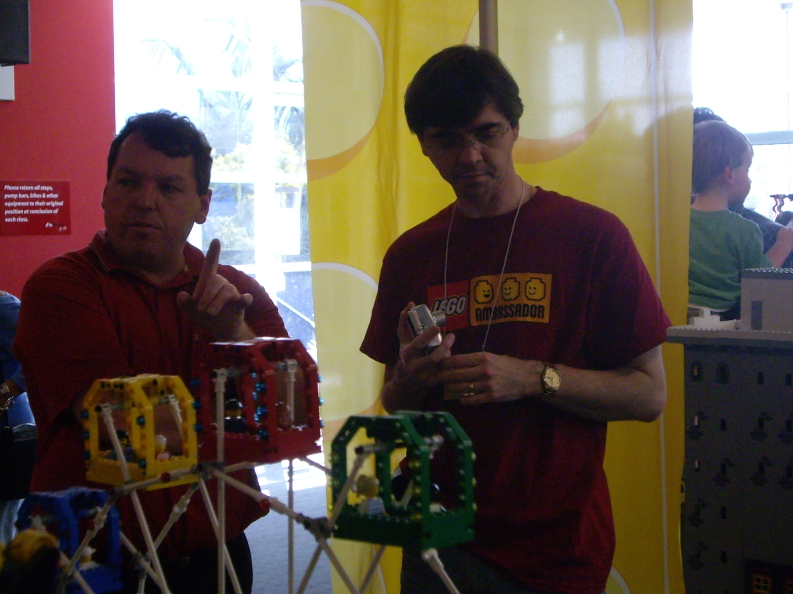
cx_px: 396
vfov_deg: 22.3
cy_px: 297
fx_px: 1512
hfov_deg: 29.4
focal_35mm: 66
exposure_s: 1/125
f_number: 3.6
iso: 400
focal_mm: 10.7
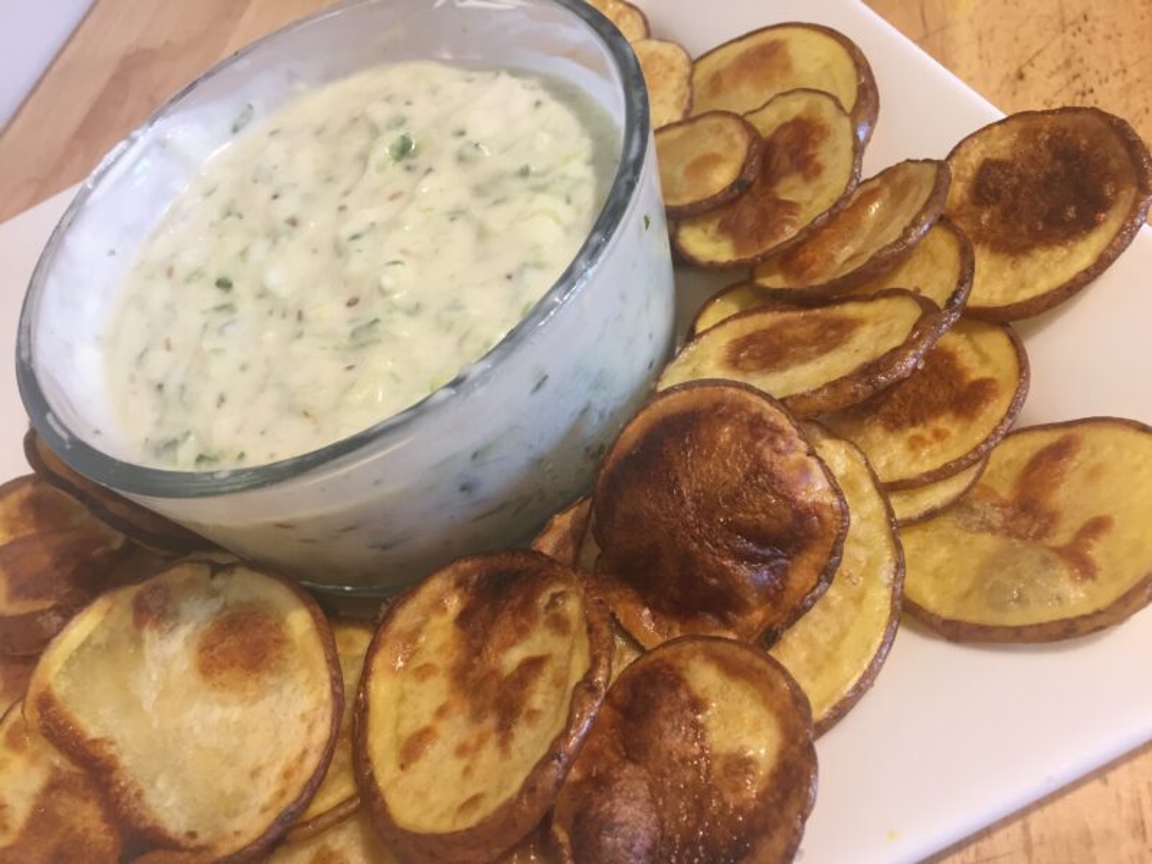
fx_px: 965
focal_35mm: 29
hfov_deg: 61.7
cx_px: 576
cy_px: 432
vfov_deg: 48.2
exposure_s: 1/30
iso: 80
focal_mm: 4.15
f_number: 2.2
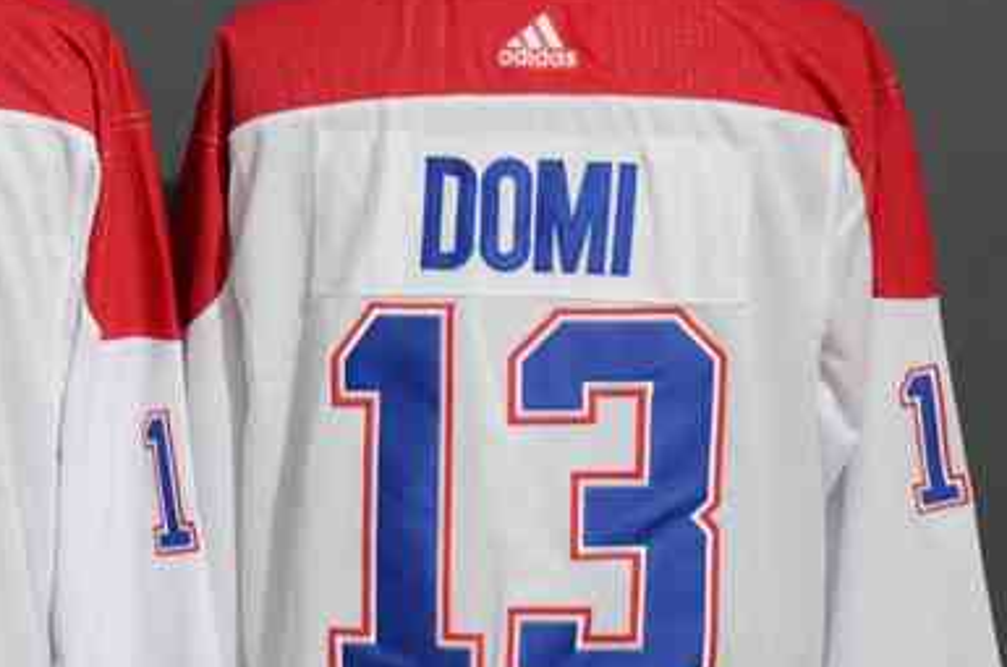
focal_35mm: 187
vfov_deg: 7.3
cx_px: 110
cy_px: 426
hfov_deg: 11.0
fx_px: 5220
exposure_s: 1/25
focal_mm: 60
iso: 4000
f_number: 5
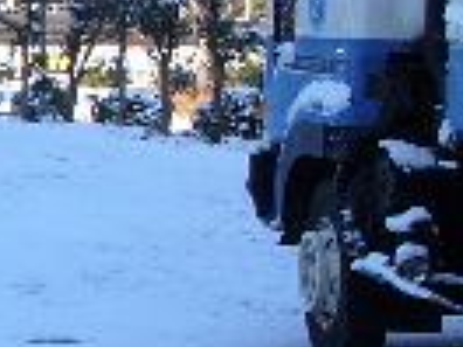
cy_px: -11
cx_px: -488
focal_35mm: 175
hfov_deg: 10.3
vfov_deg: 8.4
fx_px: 2341
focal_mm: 6
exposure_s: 1/500
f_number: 5.2
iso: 100
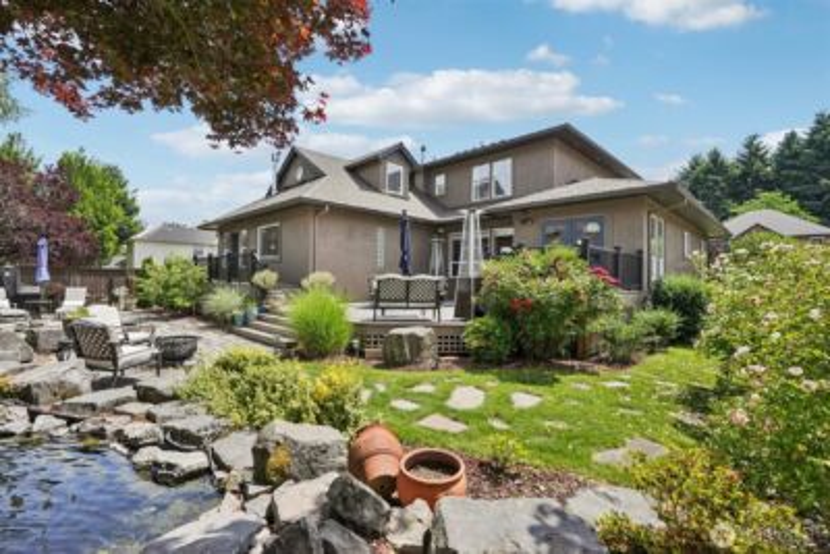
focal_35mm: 16
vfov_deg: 73.8
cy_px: 277
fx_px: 369
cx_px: 415
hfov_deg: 96.7
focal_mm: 16
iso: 400
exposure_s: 1/640
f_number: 8
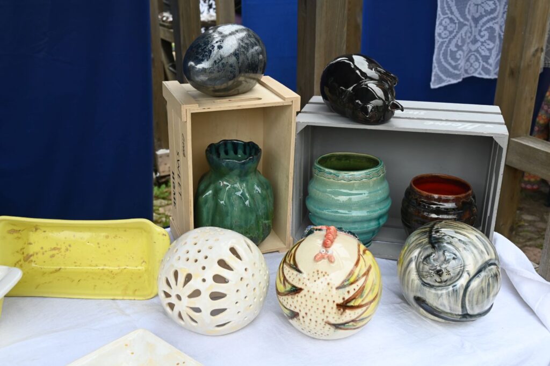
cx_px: 275
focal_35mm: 39
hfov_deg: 49.6
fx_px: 595
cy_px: 183
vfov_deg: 34.2
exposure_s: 1/250
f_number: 9
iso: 640
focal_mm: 39
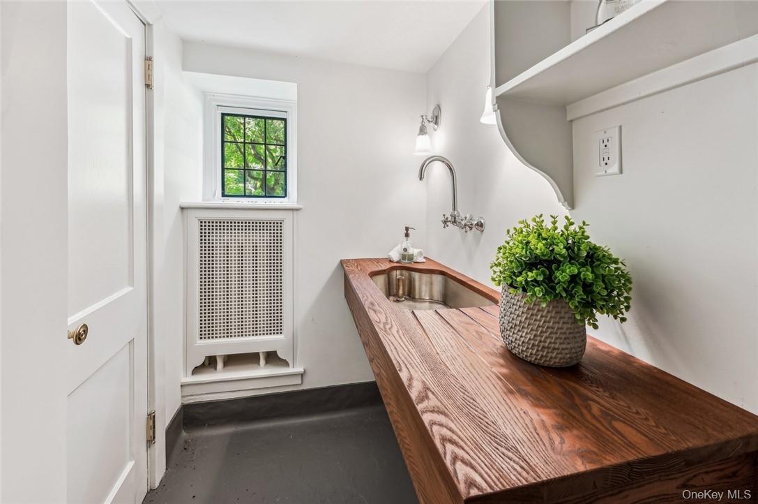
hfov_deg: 104.3
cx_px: 379
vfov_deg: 81.1
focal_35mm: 14
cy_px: 252
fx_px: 294
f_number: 11
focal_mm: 14
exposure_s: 1
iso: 200
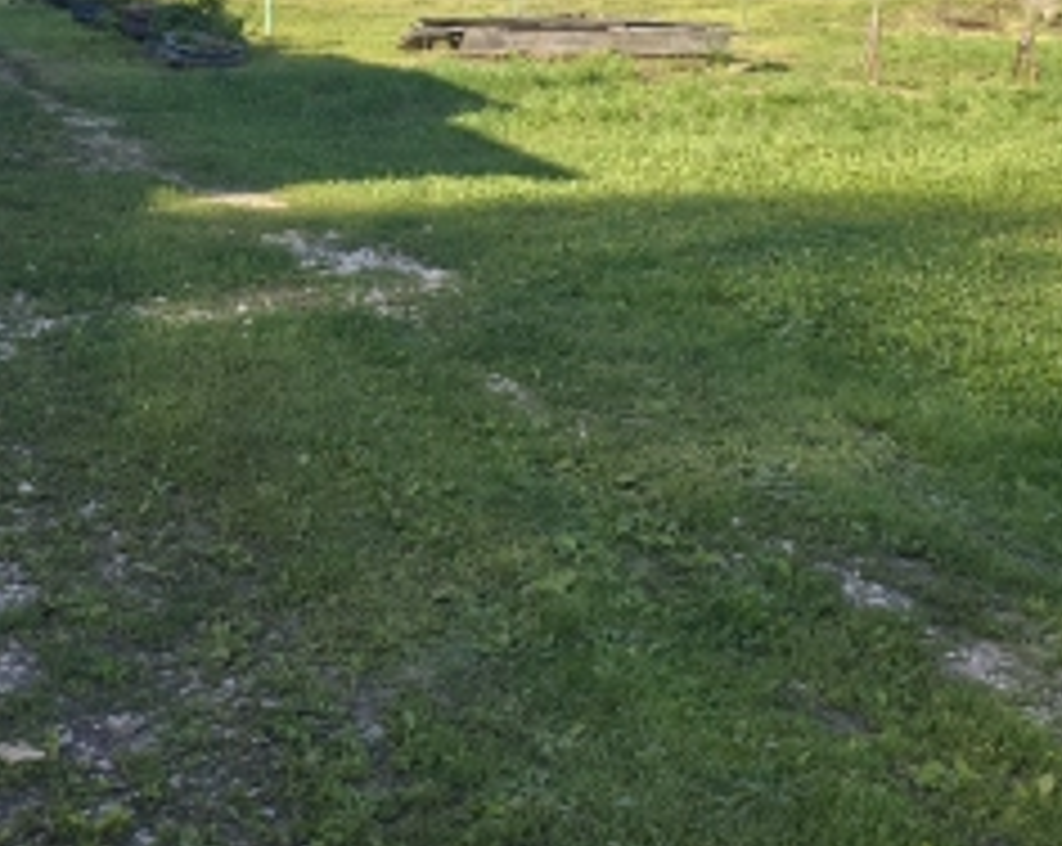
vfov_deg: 19.3
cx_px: 464
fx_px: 2353
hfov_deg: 25.4
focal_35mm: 75
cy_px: -158
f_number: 1.9
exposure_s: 1/1996
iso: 50
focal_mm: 5.52
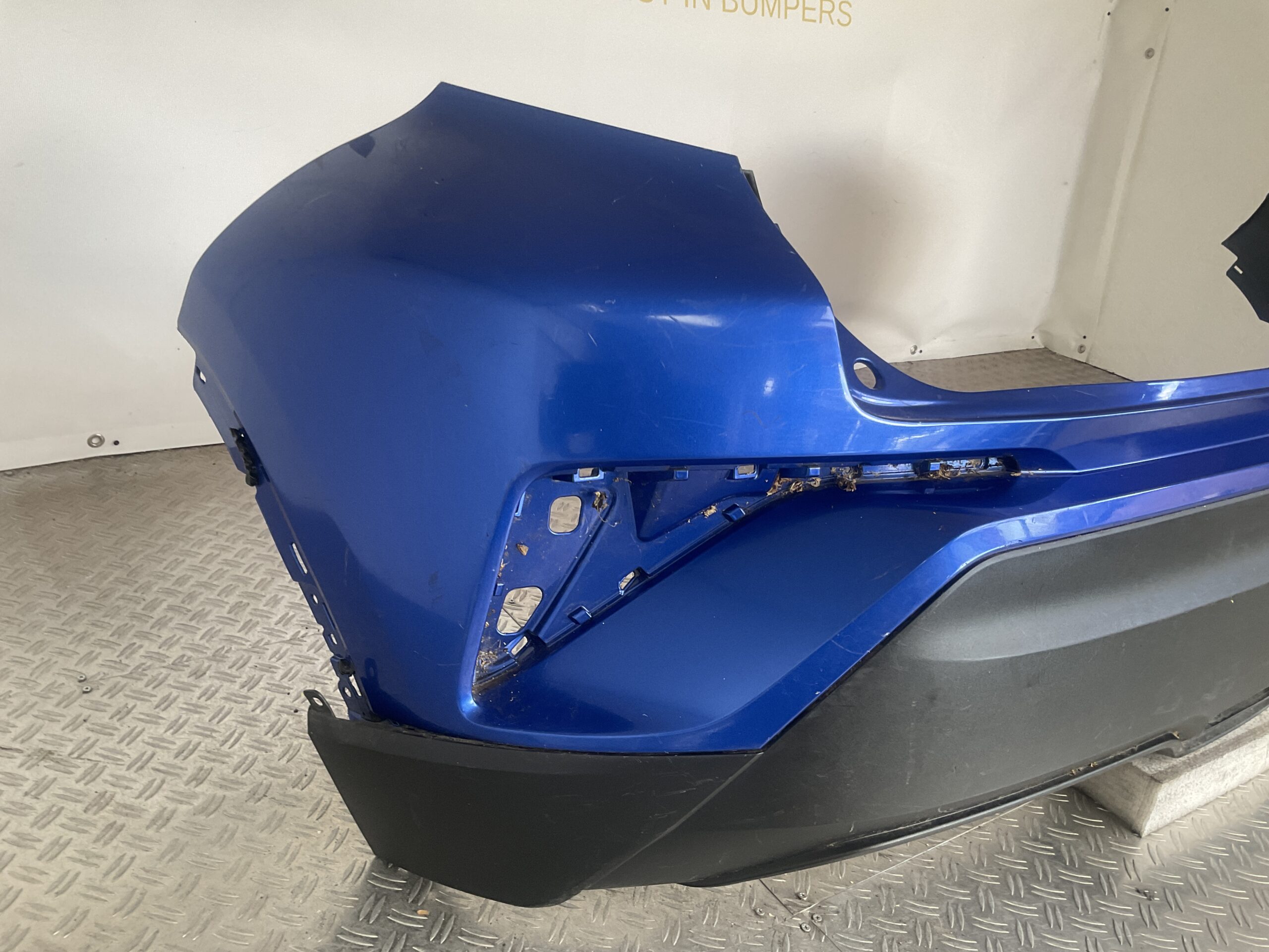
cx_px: 634
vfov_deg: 48.2
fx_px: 1063
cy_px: 476
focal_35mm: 29
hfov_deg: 61.7
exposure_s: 1/50
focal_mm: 3
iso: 50
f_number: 1.8
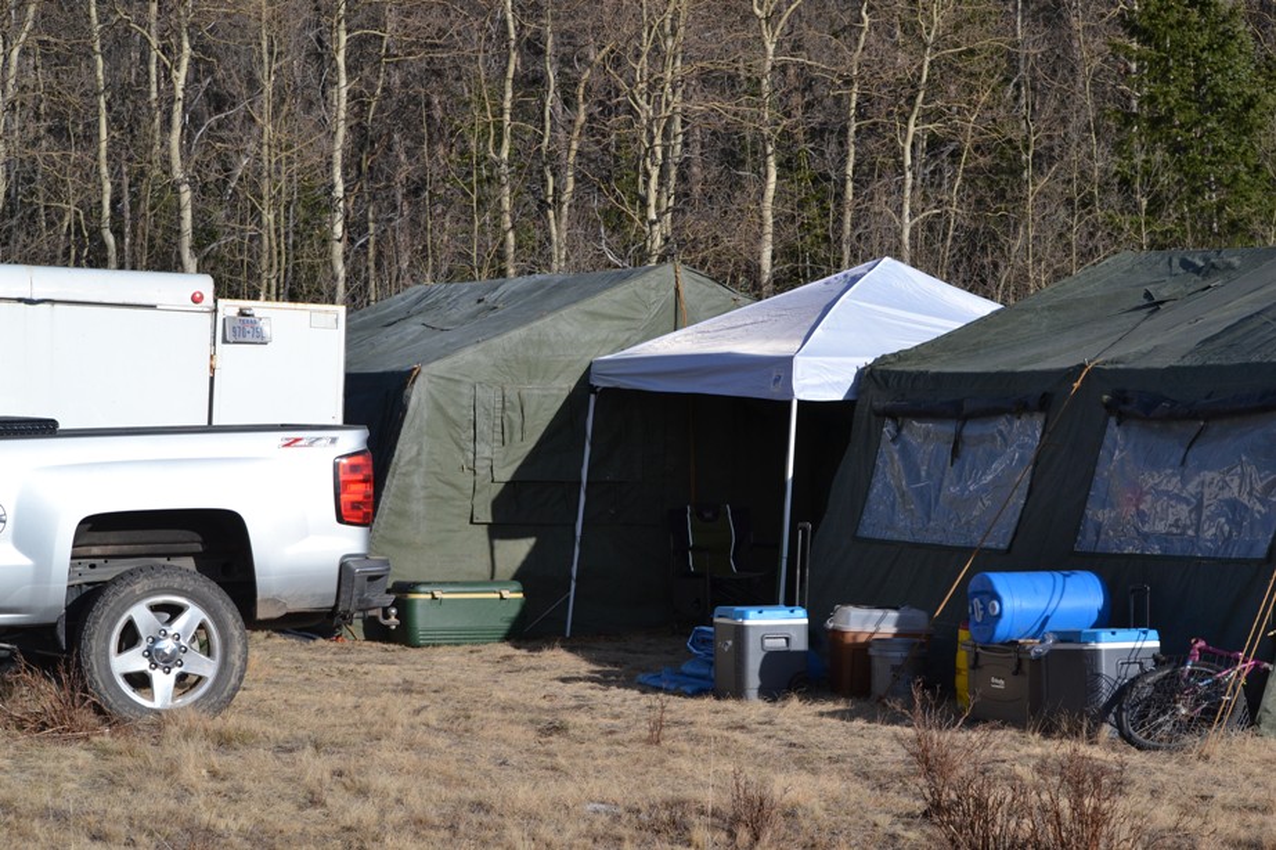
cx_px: 638
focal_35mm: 82
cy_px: 425
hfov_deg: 24.6
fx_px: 2923
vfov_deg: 16.5
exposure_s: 1/1600
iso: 400
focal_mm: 55
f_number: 6.3
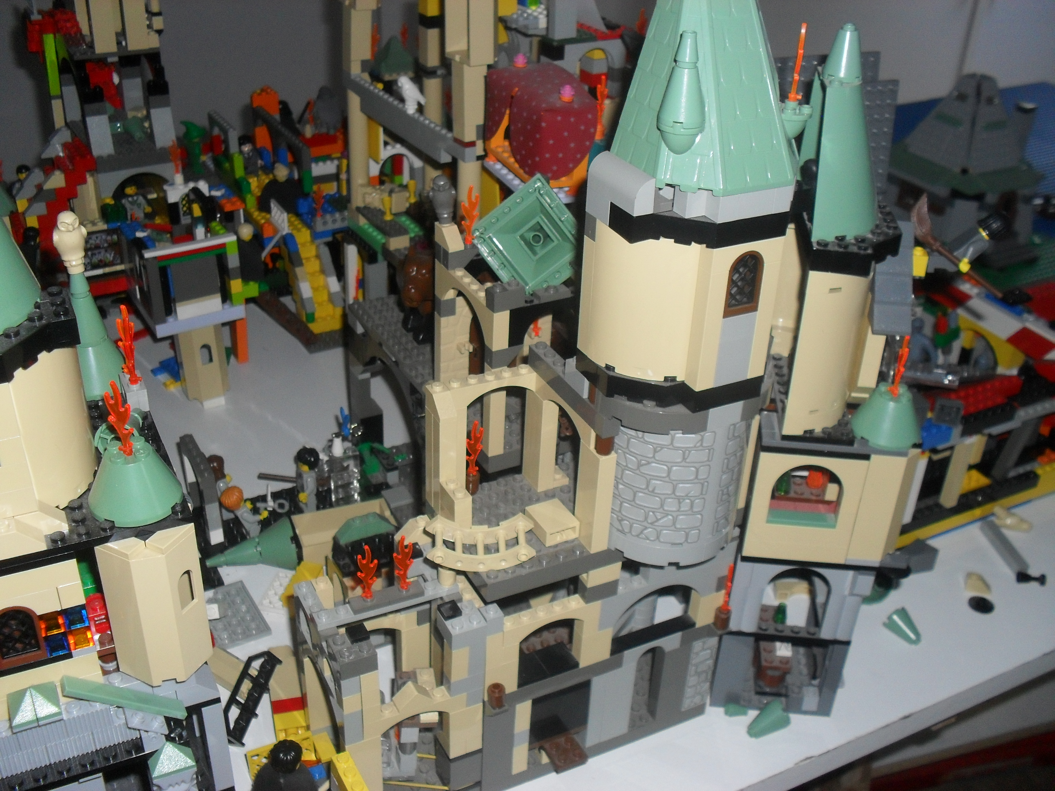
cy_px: 396
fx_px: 1067
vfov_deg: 40.7
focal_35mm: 35
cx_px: 528
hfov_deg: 52.6
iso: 200
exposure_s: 1/45
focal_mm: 6.3
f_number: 3.2
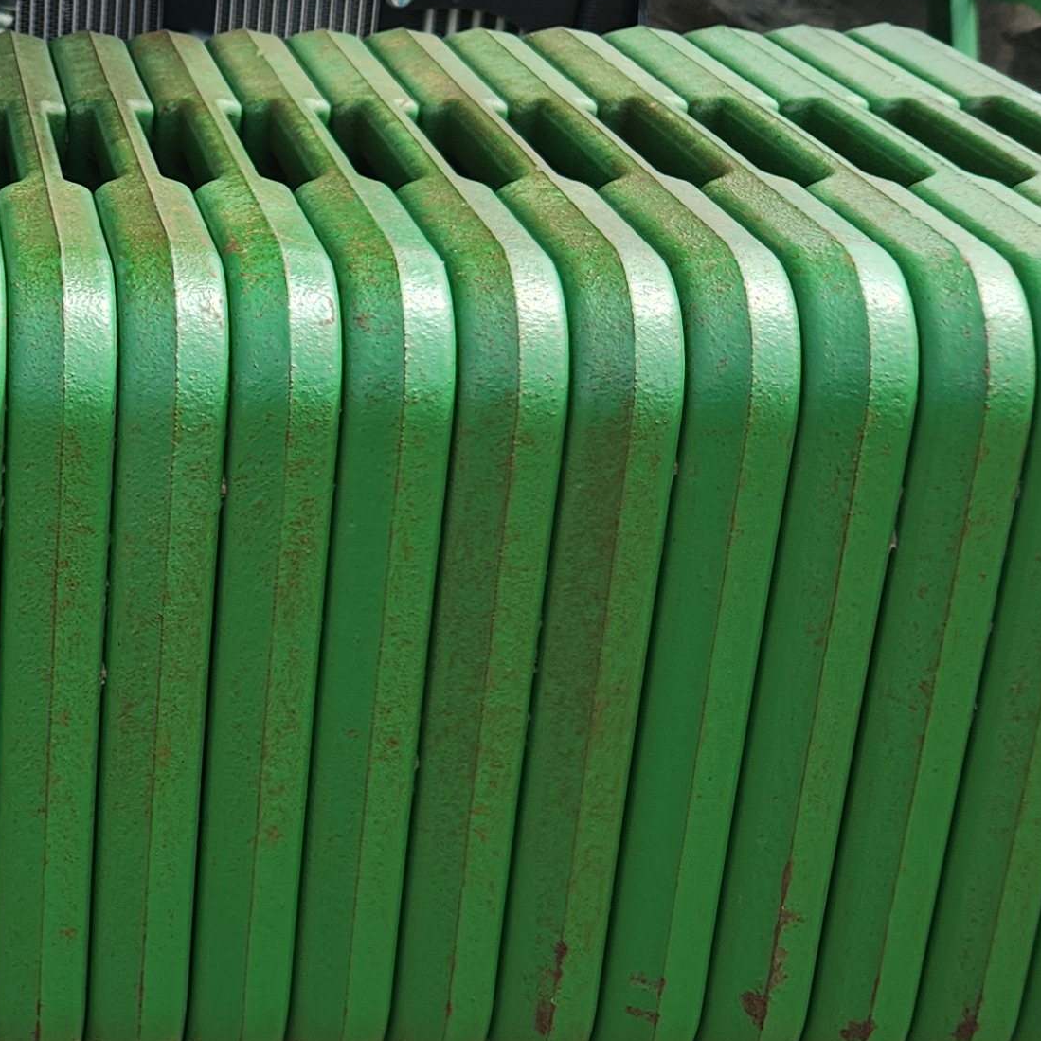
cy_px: 709
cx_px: -268
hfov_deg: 21.4
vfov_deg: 23.2
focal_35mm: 74
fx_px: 2518
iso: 20
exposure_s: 1/629
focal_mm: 5.4
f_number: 1.8
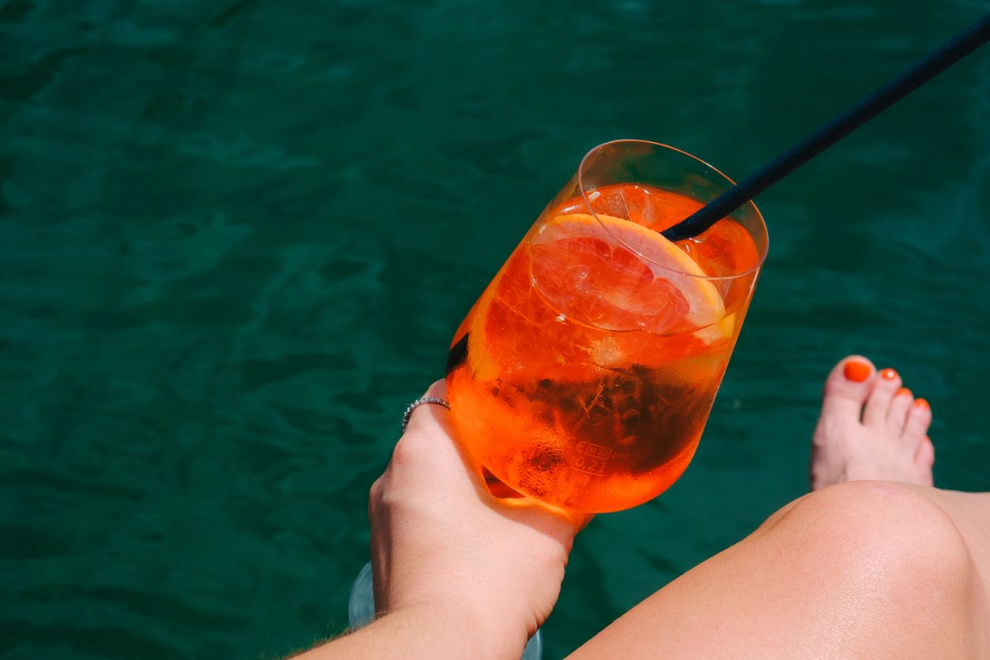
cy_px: 330
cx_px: 495
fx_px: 1402
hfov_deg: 38.9
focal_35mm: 51
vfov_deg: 26.5
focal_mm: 34.3
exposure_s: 1/250
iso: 160
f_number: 11
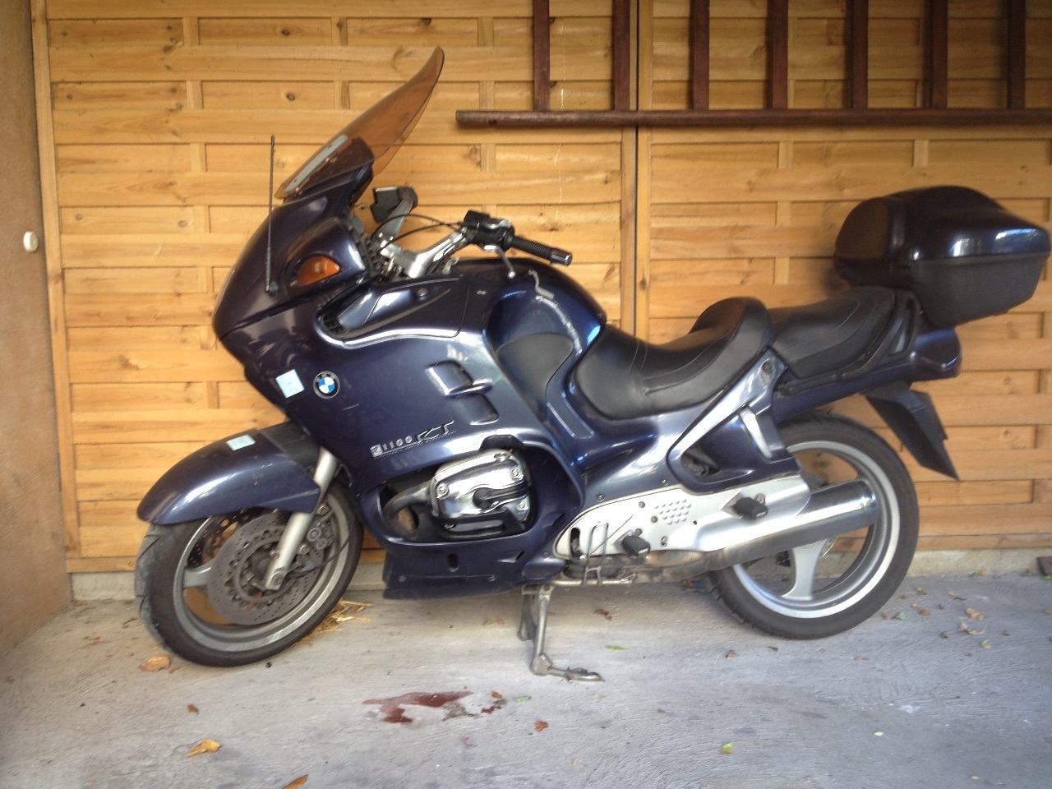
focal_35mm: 35
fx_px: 1064
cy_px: 394
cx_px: 526
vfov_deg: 40.7
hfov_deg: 52.6
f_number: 2.4
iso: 50
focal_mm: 4.28
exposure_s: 1/30
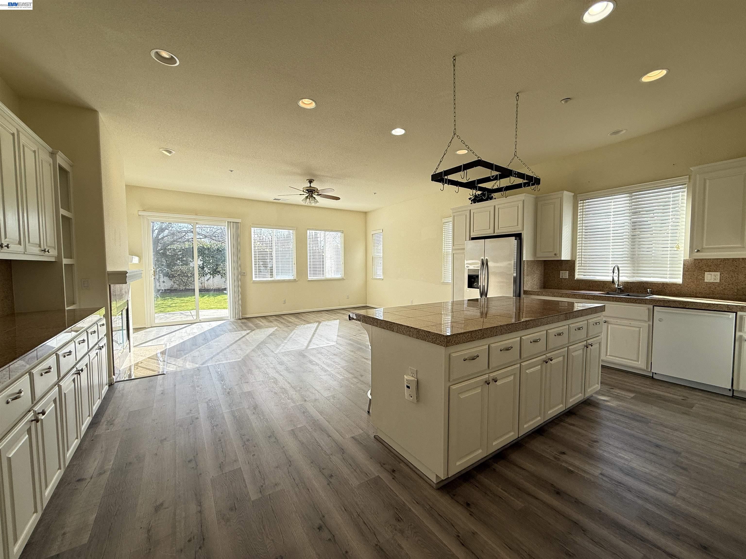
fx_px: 302
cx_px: 373
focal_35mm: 14
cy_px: 280
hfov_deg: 102.1
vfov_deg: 85.7
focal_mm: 2.22
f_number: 2.2
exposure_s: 1/157
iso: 50
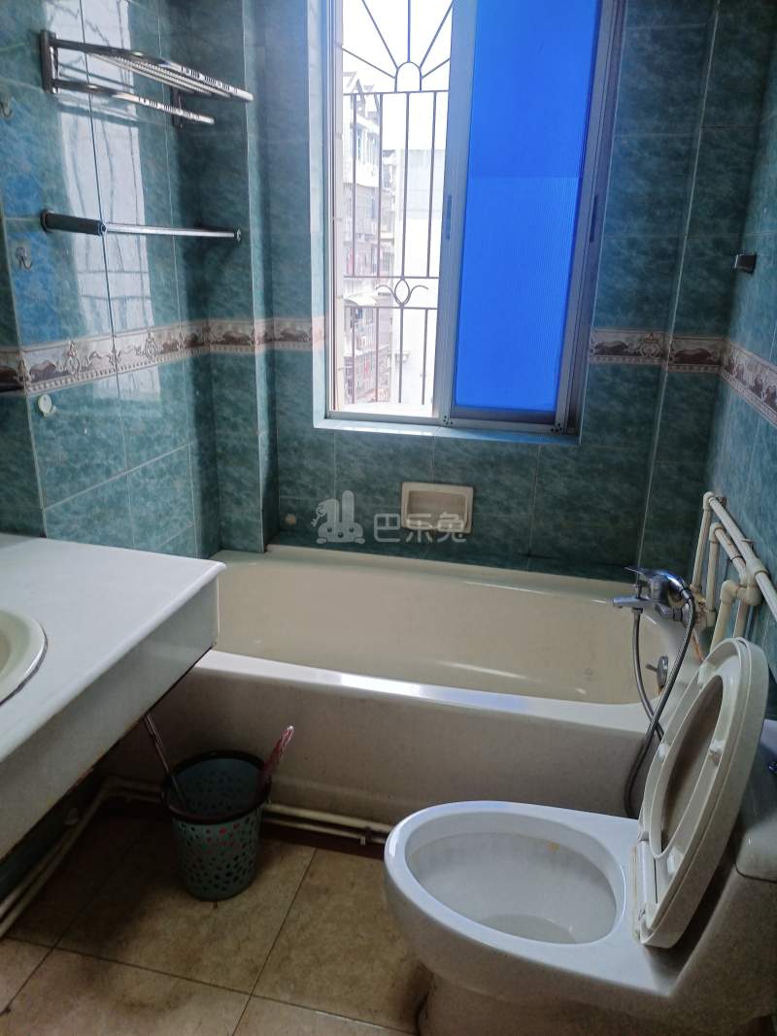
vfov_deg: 67.3
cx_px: 388
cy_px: 518
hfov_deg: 53.1
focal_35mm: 26
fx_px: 778
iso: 211
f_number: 1.8
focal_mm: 4.77
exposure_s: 1/100
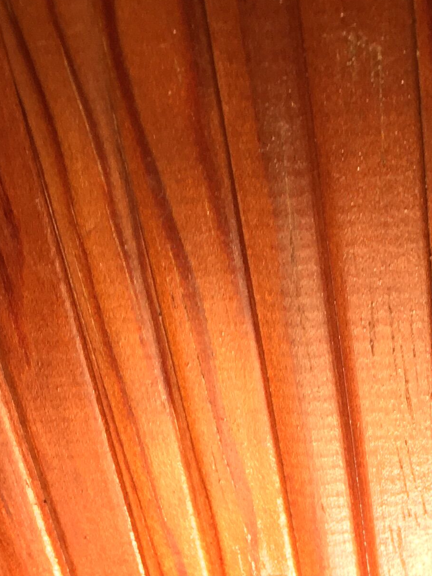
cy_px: 889
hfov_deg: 14.9
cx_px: 454
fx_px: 1614
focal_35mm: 97
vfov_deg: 17.9
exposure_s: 1/50
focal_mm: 4.15
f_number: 2.2
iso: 25
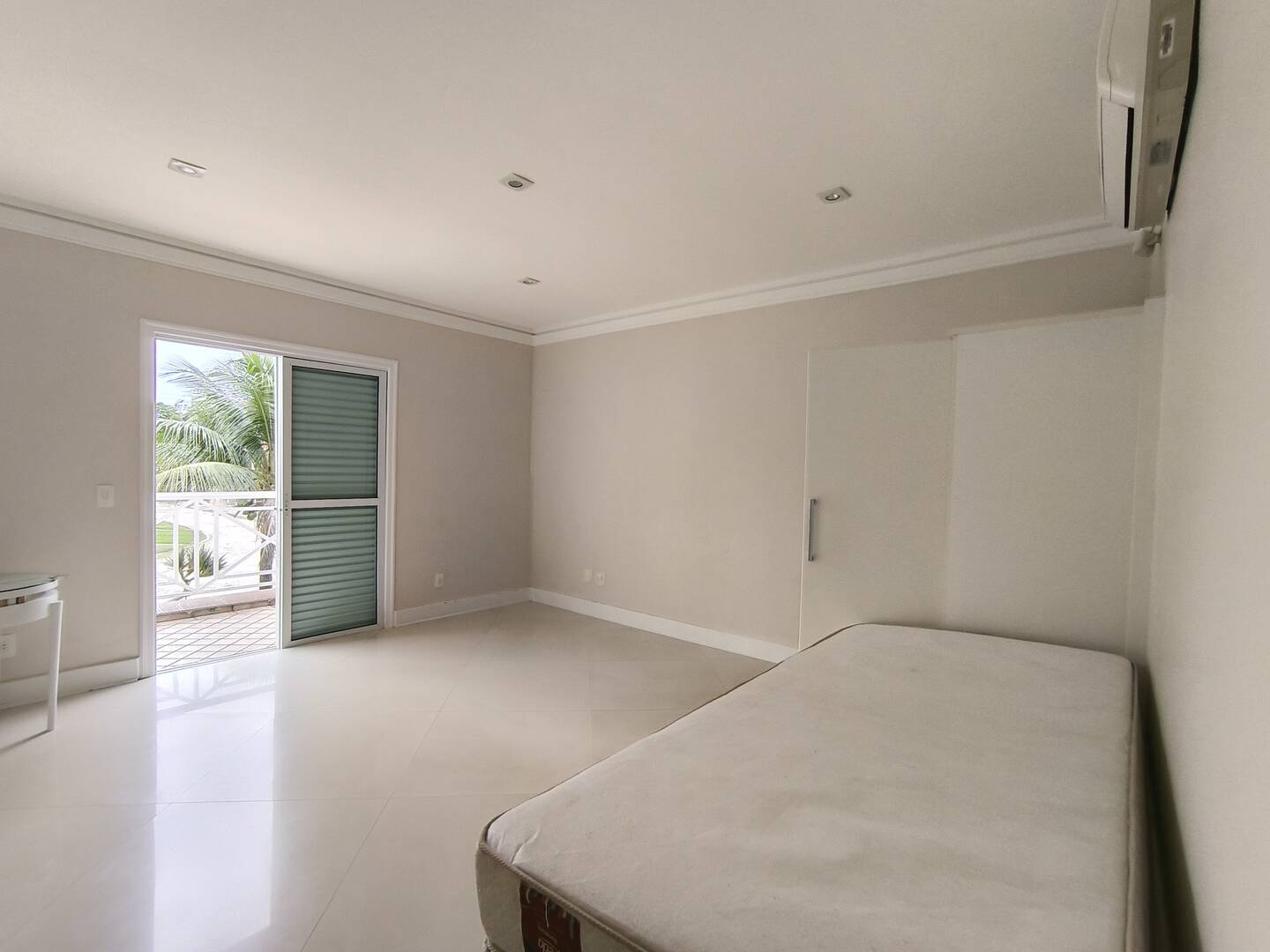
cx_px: 635
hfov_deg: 94.5
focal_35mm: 16
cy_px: 476
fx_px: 587
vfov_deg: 78.1
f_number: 2.2
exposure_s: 1/120
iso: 50
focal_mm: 1.65
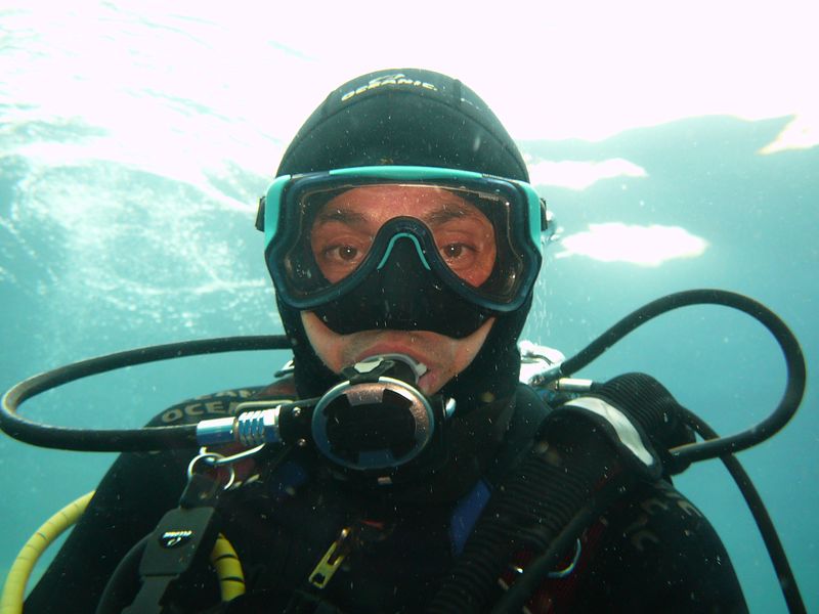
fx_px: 828
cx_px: 410
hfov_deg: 52.6
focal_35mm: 35
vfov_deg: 40.7
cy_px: 307
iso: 100
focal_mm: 5.2
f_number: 2.8
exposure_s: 1/50
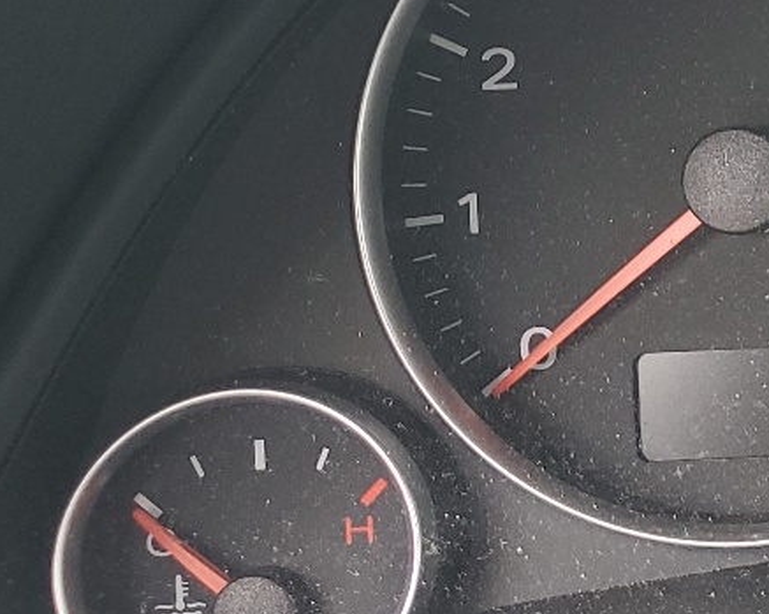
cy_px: 211
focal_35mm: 93
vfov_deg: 16.5
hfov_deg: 17.2
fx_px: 2115
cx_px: 1344
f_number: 1.5
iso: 72
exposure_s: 1/60.2
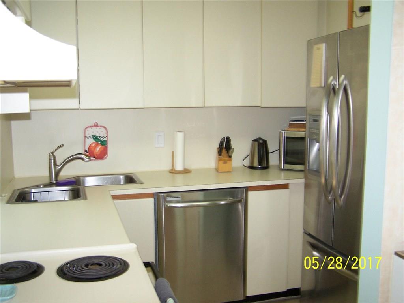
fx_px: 443
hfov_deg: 49.0
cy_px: 152
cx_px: 202
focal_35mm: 38
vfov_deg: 37.7
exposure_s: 1/60
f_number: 2.8
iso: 140
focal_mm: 6.3
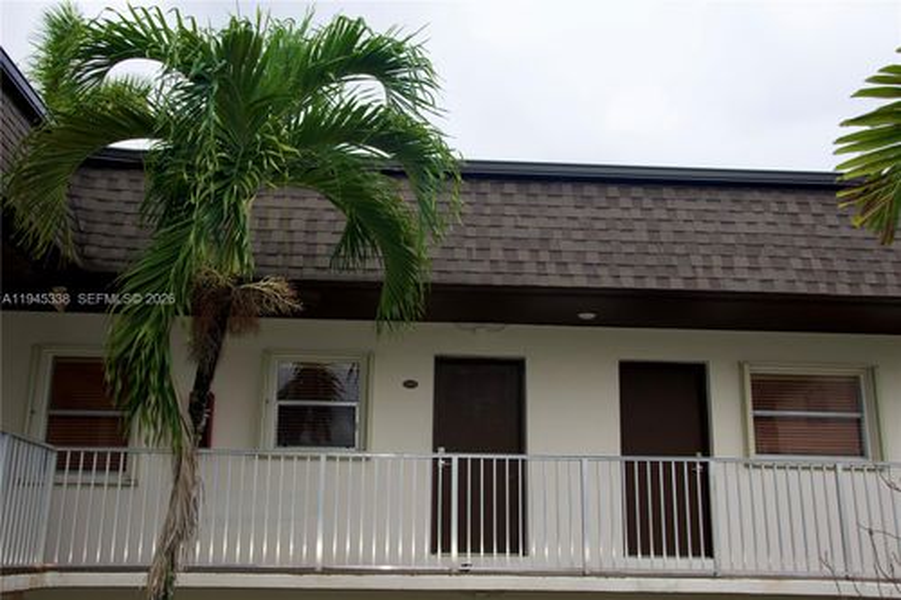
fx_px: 976
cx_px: 450
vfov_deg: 34.2
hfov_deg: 49.6
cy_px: 300
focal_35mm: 39
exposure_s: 1/250
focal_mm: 26
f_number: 5
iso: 100
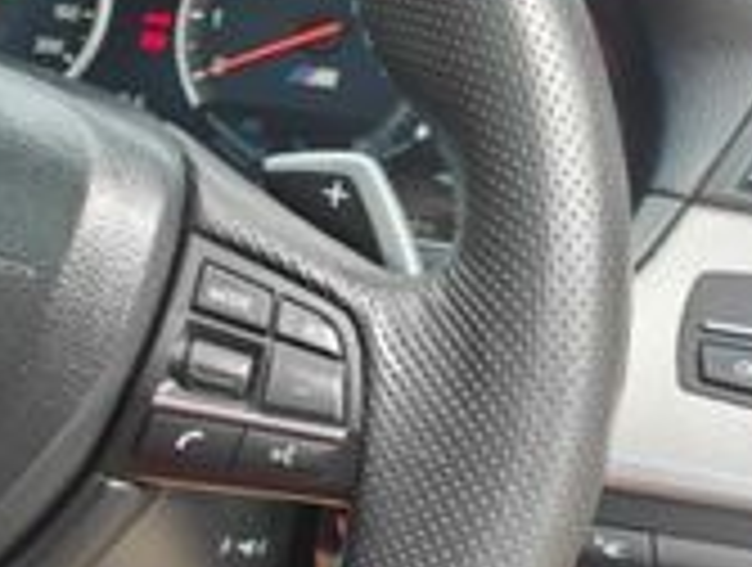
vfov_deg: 17.2
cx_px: -423
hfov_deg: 19.4
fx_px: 1872
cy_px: 227
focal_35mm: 86
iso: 80
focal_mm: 6.06
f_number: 1.7
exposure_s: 1/100
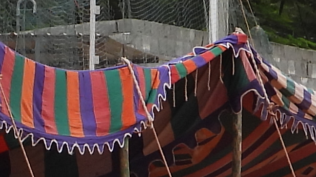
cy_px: 222
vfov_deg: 1.3
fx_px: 8117
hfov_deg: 2.2
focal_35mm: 969
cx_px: -52
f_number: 4
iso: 100
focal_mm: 22.5
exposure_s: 1/400
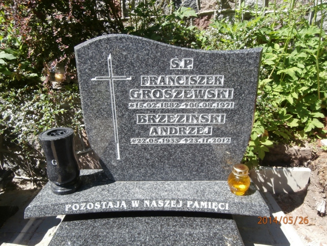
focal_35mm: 24
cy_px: 123
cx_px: 164
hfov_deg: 71.6
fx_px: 227
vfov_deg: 56.8
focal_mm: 4.2
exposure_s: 1/400
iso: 100
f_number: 3
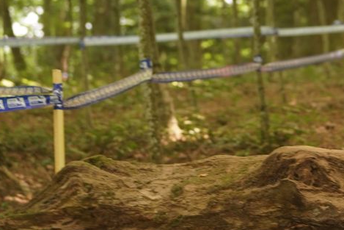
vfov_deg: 7.2
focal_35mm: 191
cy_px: 23
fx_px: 1826
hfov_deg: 10.7
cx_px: 261
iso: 400
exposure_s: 1/160
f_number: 2.8
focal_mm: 70
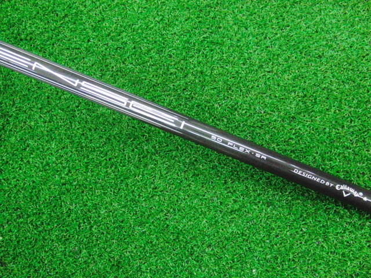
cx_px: 186
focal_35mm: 37
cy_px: 139
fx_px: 397
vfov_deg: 38.7
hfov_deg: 50.1
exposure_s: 1/200
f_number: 3.6
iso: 3200
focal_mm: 6.42
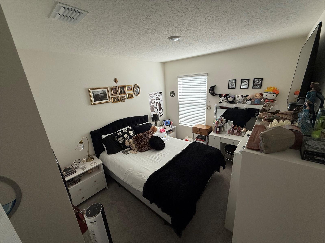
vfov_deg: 85.7
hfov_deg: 102.1
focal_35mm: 14
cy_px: 122
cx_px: 162
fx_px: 131
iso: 80
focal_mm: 2.22
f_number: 2.2
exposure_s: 1/99
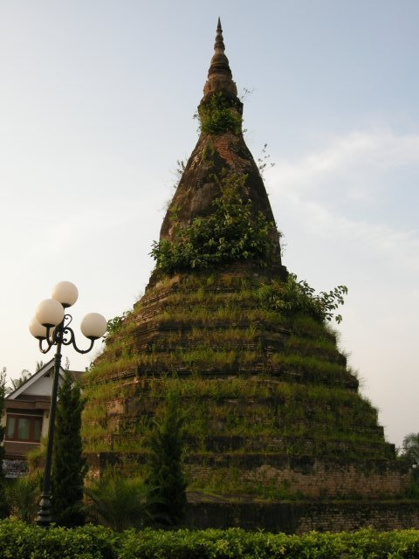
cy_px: 280
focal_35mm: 41
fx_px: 662
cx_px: 210
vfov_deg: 45.8
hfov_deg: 35.1
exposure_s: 1/146
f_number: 4.5
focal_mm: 8.5
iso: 64
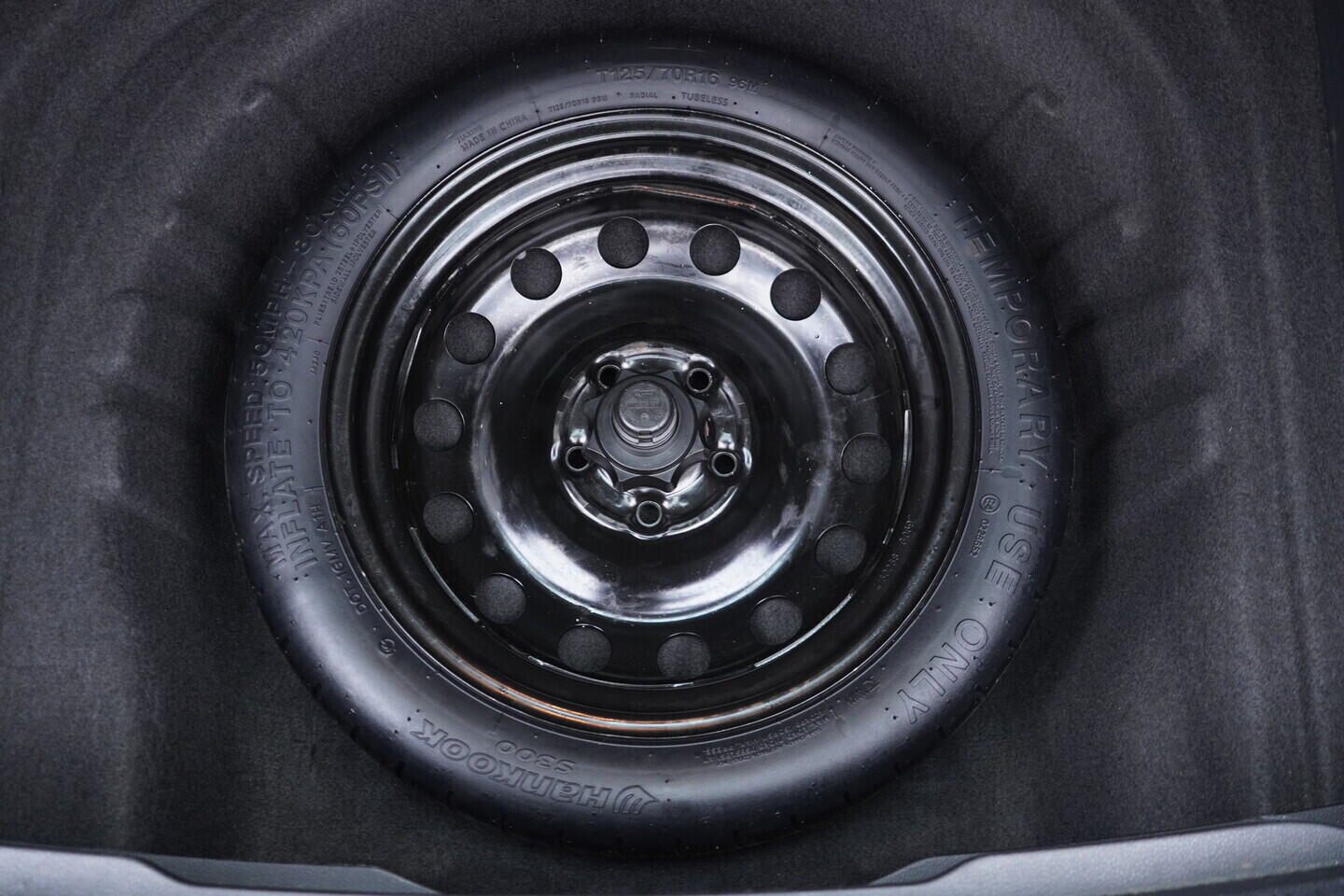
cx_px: 672
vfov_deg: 36.9
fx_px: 1344
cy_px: 448
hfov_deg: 53.1
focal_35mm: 36
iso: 800
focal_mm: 24
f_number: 2.8
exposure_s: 1/40
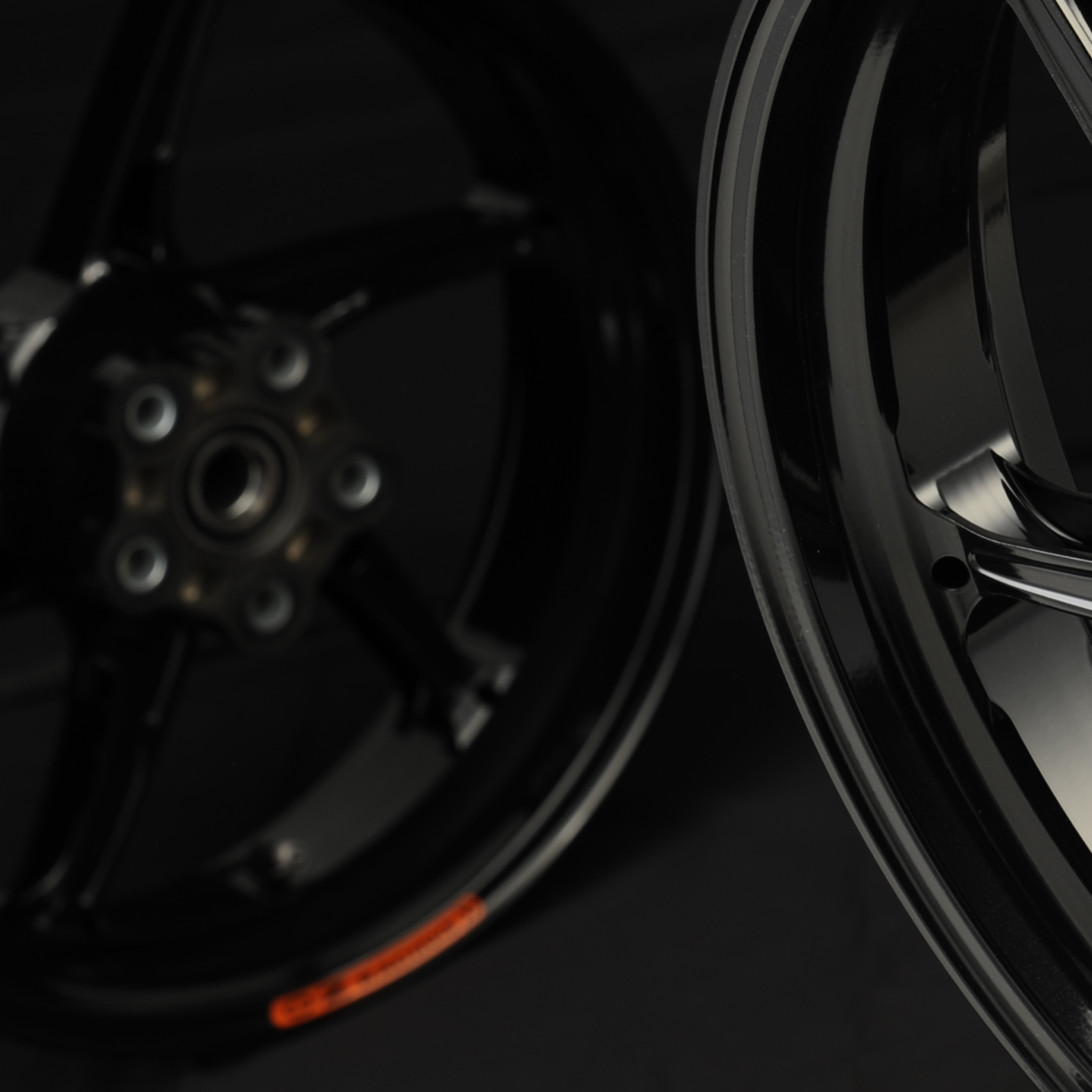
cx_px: 978
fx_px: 9779
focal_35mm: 274
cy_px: 429
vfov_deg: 6.4
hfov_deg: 6.4
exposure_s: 1/125
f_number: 10
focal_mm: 105
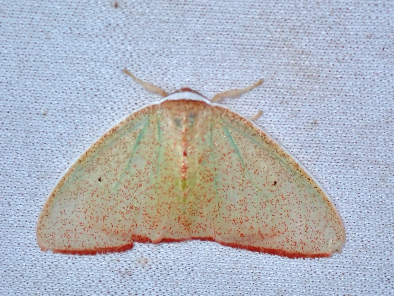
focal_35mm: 100
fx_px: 1138
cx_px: 197
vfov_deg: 14.8
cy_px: 148
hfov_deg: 19.6
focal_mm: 18
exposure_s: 1/200
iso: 200
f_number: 6.3
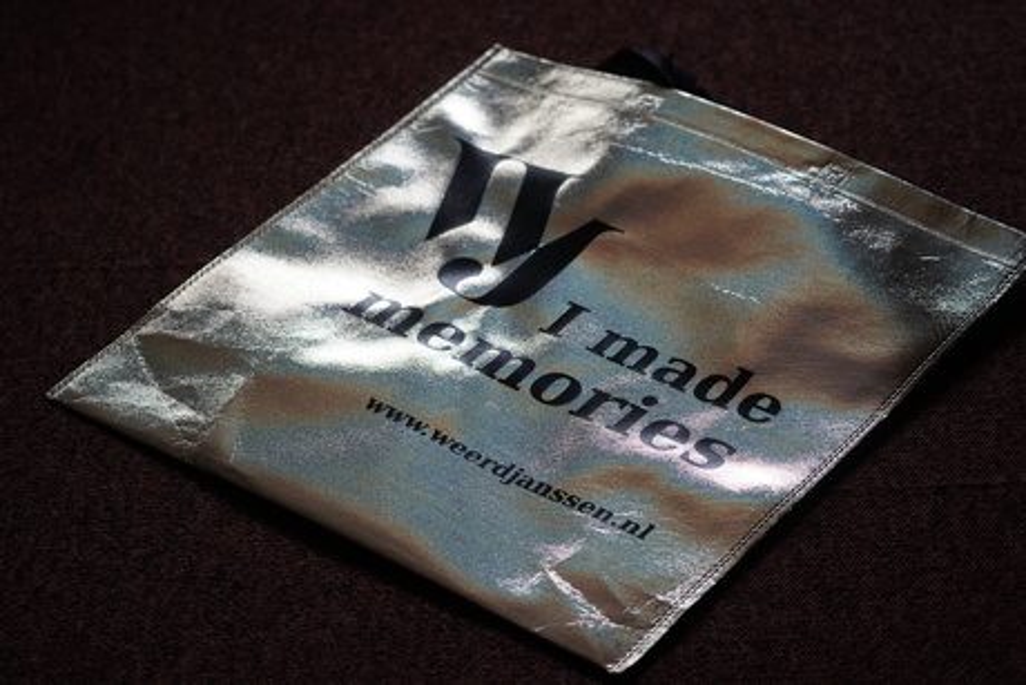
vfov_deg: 13.7
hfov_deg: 20.4
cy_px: 342
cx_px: 513
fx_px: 2851
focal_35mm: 100
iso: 4000
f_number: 5
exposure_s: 1/160
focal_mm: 100
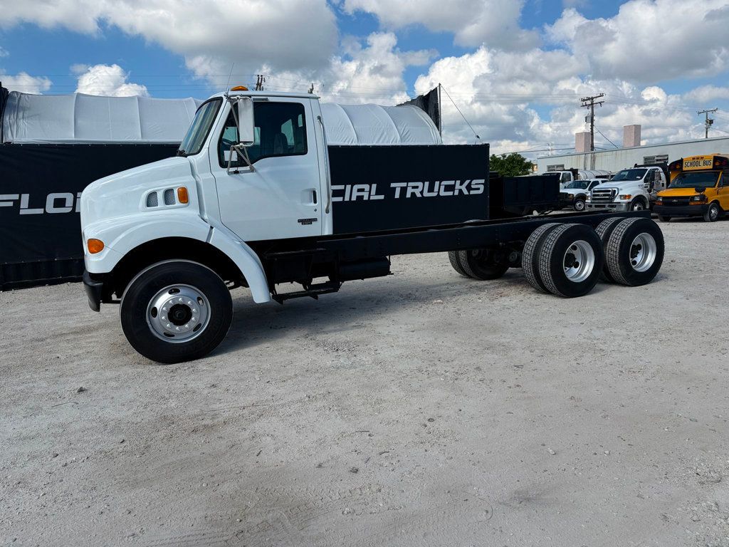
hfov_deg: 71.6
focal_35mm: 24
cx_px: 364
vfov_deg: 56.8
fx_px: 505
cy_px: 274
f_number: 1.78
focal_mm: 6.76
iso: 80
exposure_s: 1/6711
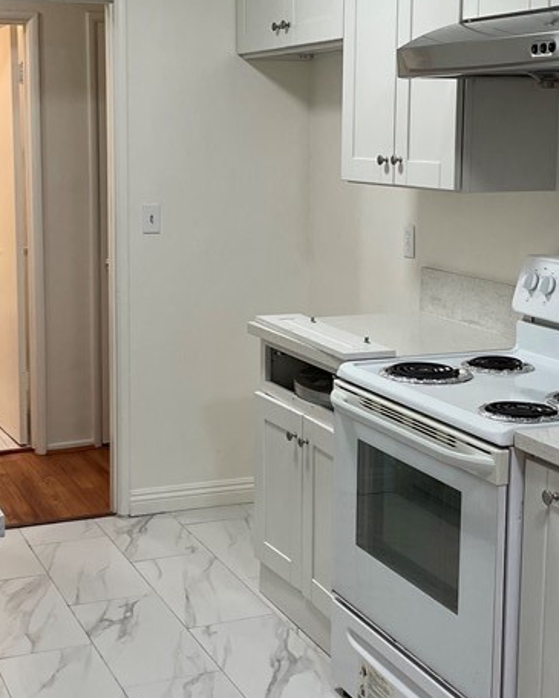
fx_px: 1178
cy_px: 279
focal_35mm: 57
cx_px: 214
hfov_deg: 26.6
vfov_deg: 32.9
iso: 125
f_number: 1.6
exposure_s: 1/120
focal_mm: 4.2
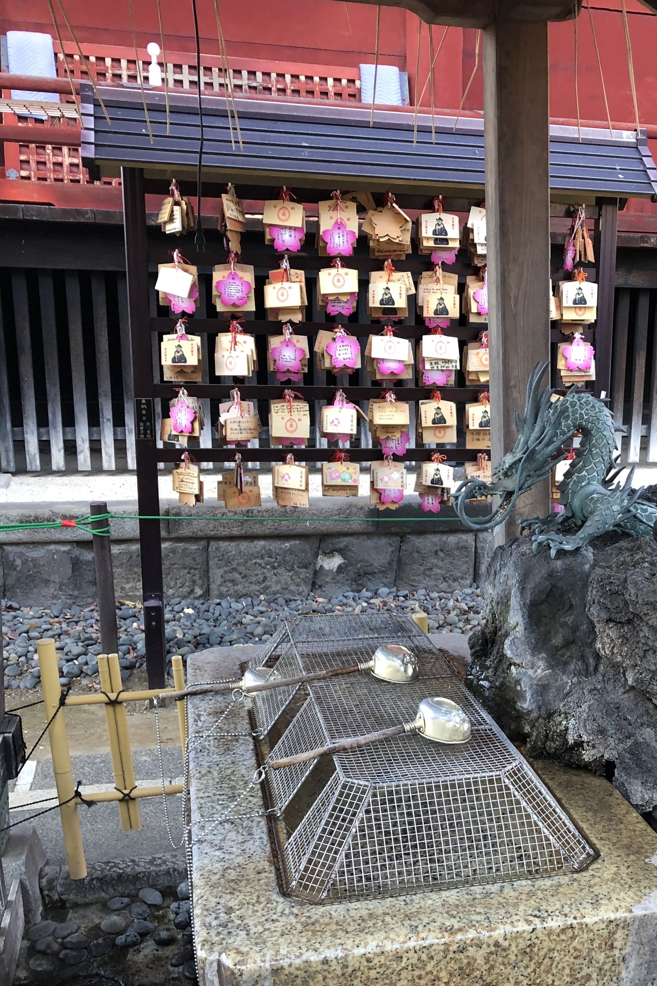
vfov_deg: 47.1
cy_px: 598
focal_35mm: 41
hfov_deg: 31.8
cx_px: 516
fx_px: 1122
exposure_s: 1/30
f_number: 1.8
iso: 25
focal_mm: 3.99
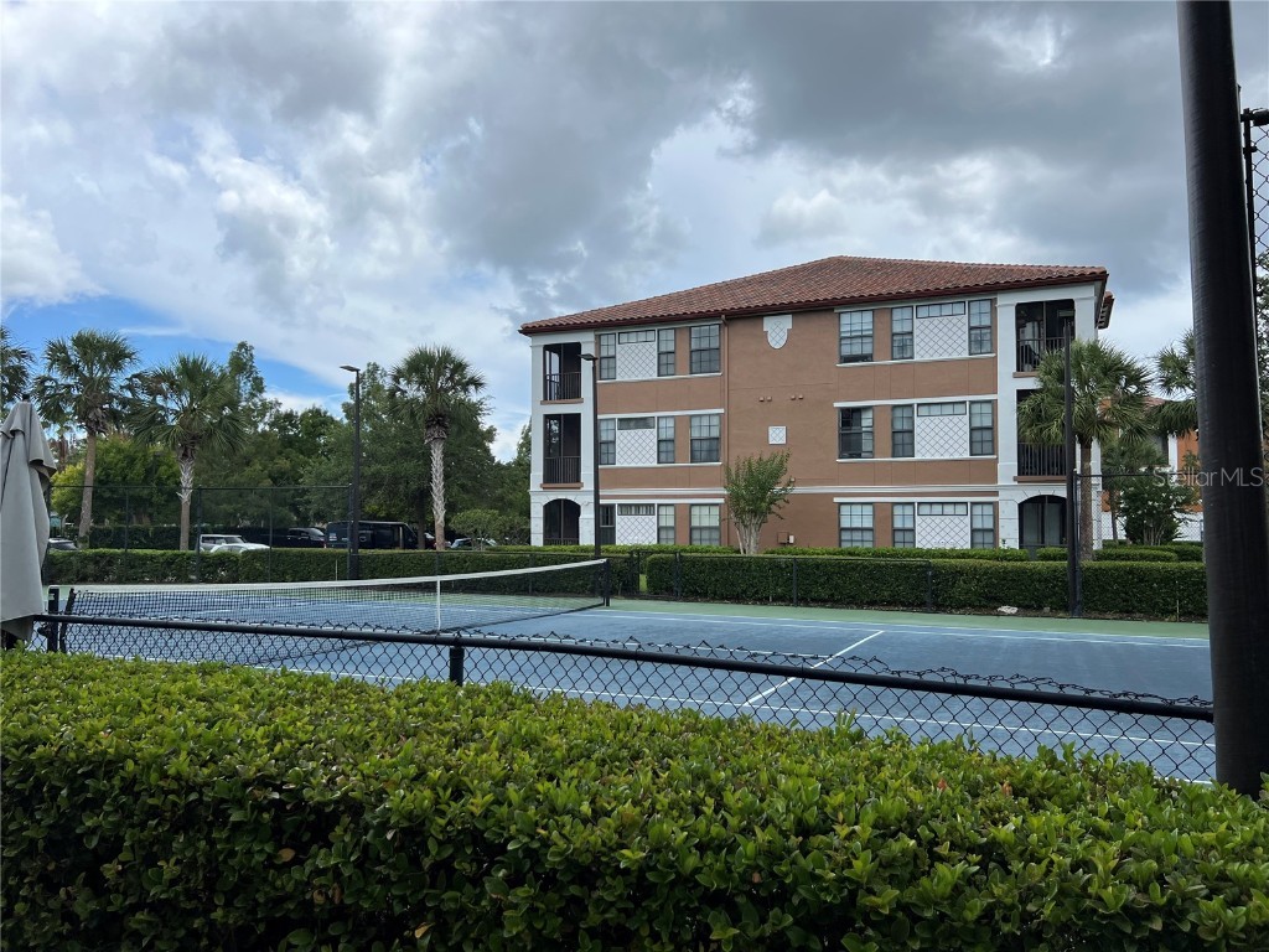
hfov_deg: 67.3
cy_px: 476
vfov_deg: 53.1
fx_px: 953
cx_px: 634
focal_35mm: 26
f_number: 1.5
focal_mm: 5.7
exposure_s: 1/3968
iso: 50
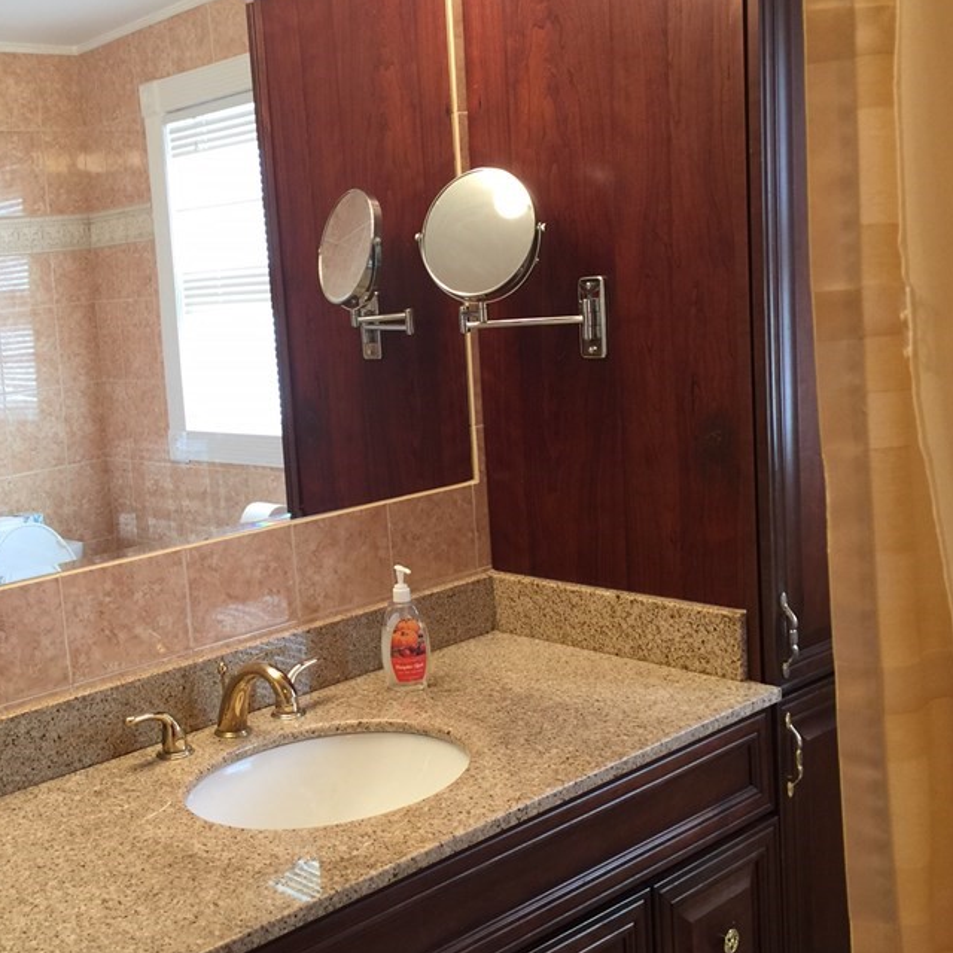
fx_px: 1277
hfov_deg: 40.4
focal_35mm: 41
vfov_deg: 40.9
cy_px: 482
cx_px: 316
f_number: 2.2
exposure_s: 1/30
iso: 32
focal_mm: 4.15
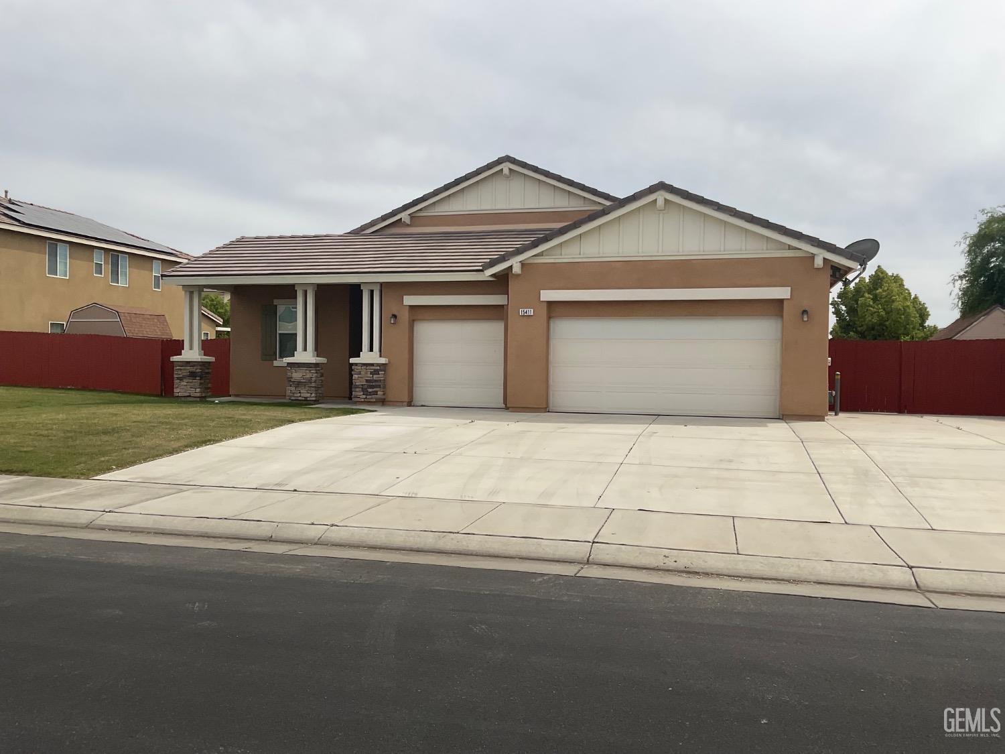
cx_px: 502
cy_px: 377
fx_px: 842
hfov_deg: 61.7
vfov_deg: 48.2
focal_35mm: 29
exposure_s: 1/4405
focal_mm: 3
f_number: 1.8
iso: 16
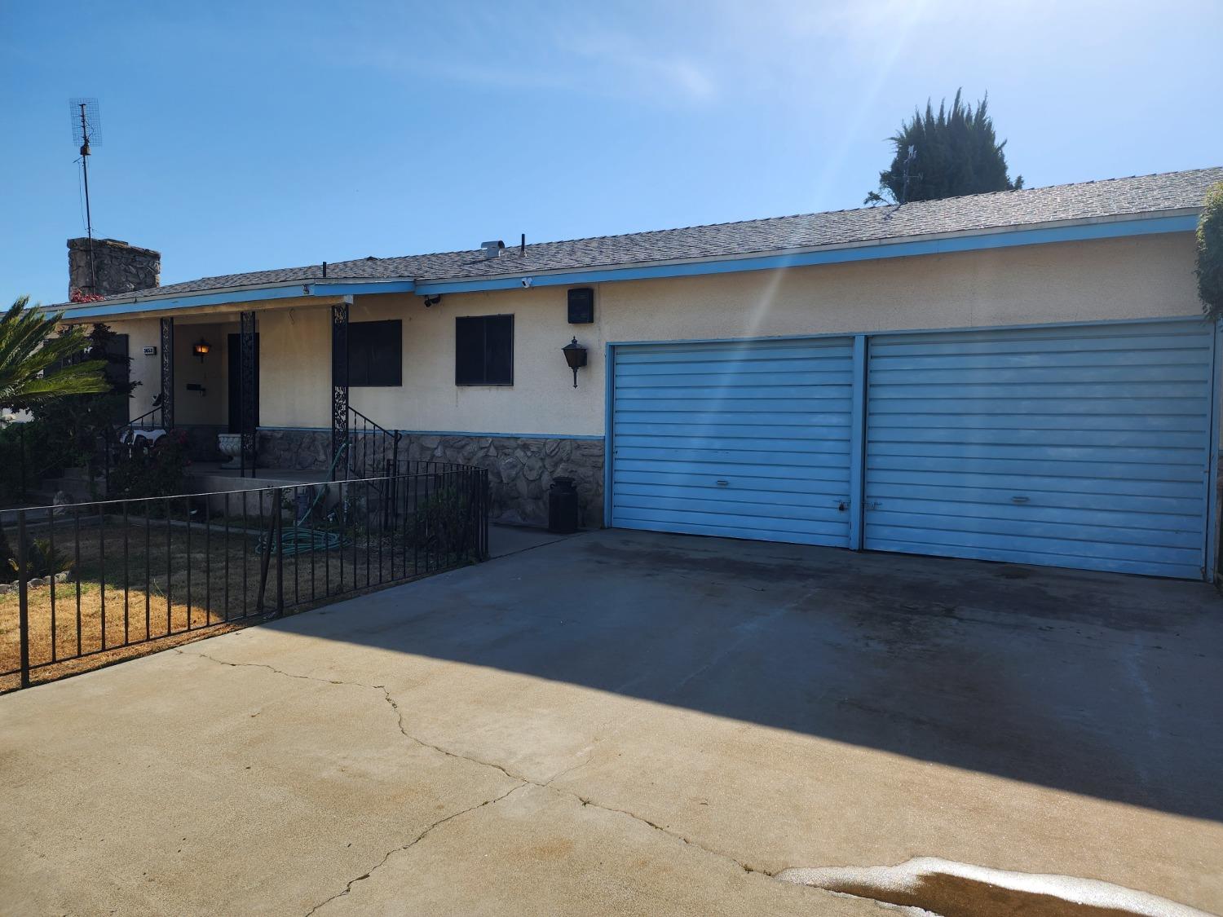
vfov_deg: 58.9
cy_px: 458
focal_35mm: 23
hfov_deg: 73.9
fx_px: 813
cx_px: 612
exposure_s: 1/1053
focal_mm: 6.4
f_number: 1.8
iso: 12
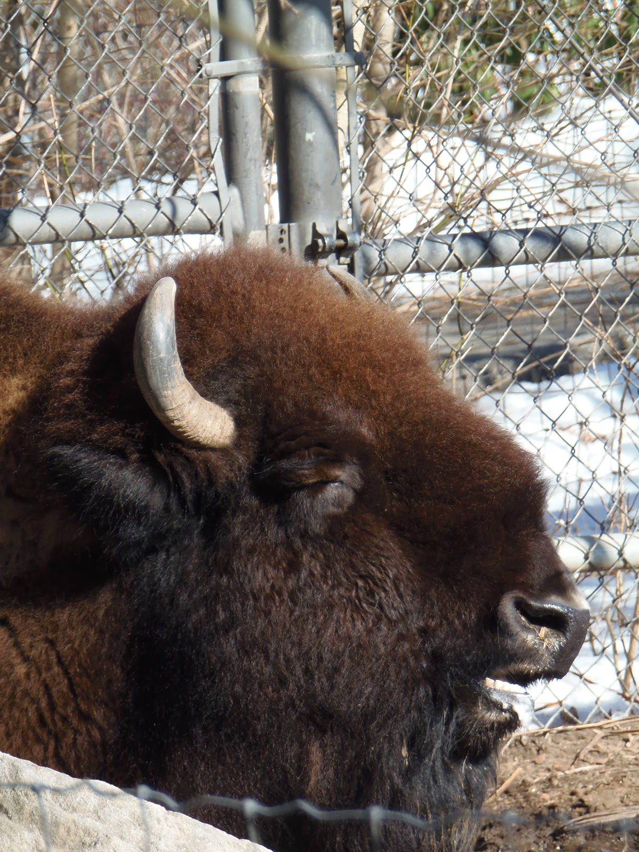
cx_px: 320
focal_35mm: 447
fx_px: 11002
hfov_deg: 3.3
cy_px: 426
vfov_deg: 4.4
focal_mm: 82.8
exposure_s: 1/160
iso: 64
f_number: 5
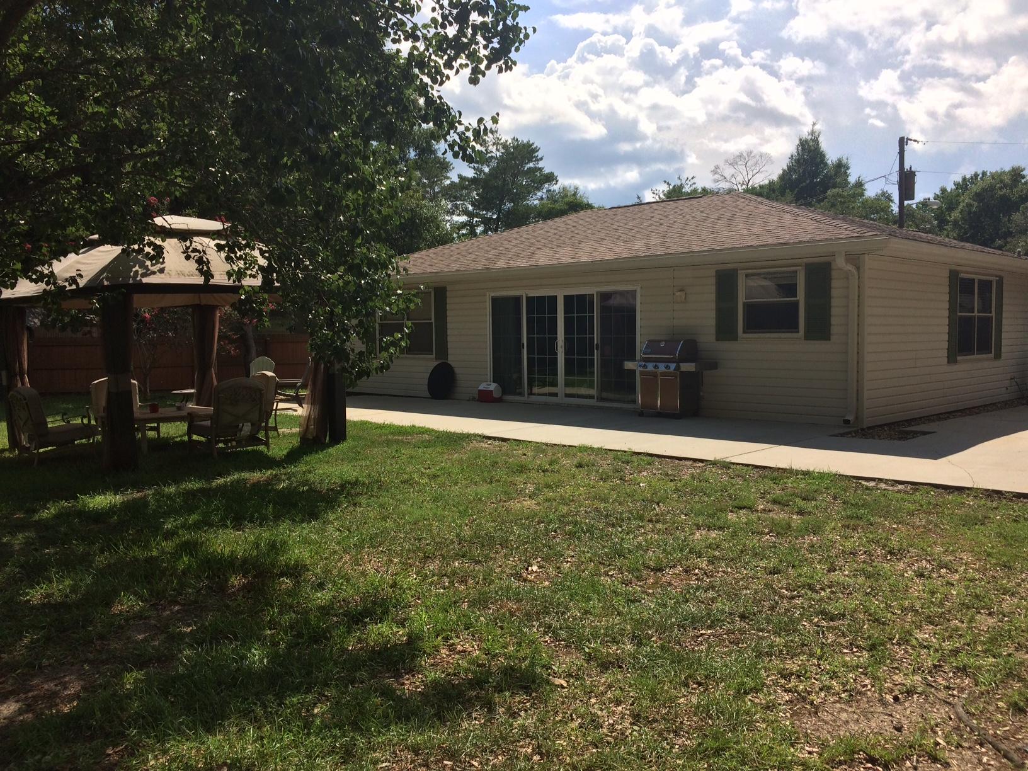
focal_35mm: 29
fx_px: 861
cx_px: 514
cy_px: 386
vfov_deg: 48.2
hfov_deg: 61.7
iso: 32
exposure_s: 1/2933
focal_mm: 4.15
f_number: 2.2
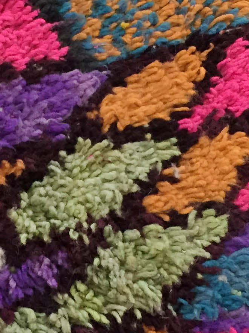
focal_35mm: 107
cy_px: 143
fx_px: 1027
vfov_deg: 18.4
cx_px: 45
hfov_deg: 13.7
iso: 250
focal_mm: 4.15
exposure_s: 1/33
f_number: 2.2
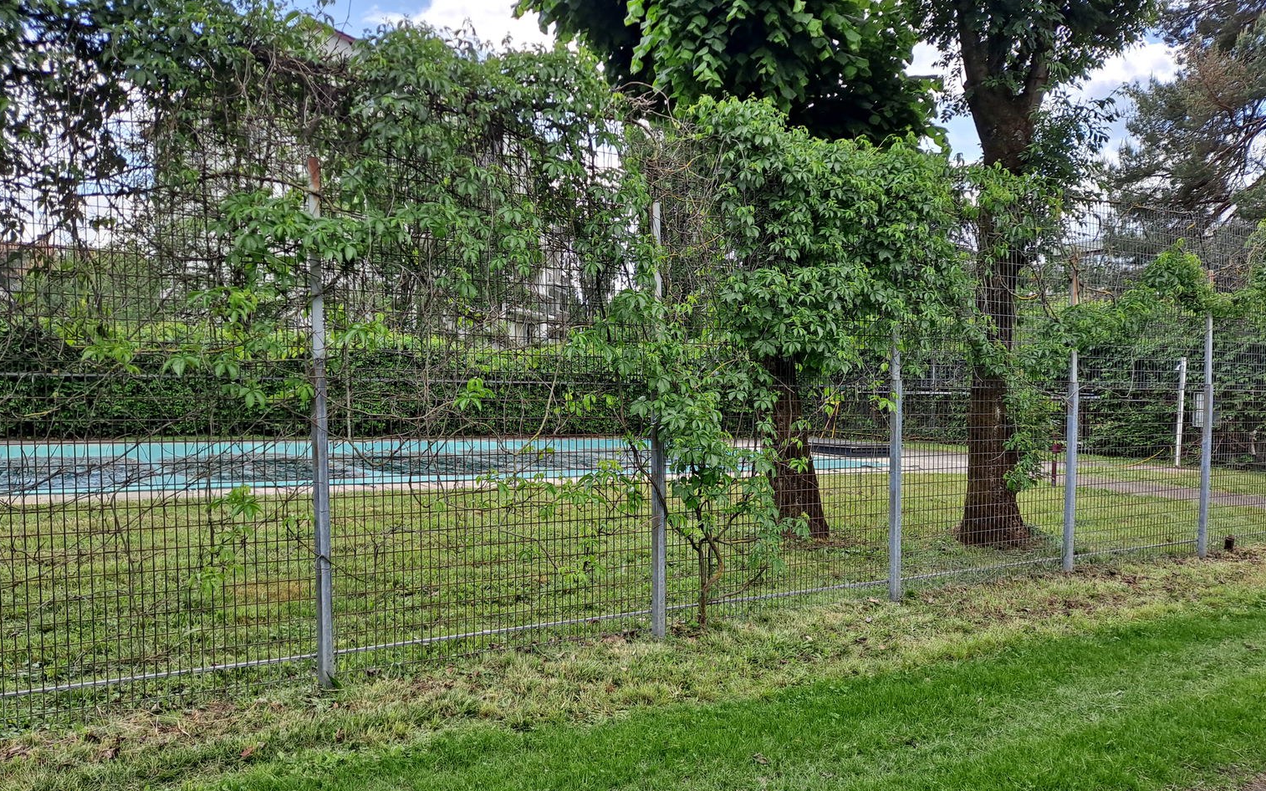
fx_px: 966
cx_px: 619
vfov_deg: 44.3
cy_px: 475
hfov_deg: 66.5
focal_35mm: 28
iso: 32
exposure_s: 1/843
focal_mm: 4.6
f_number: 2
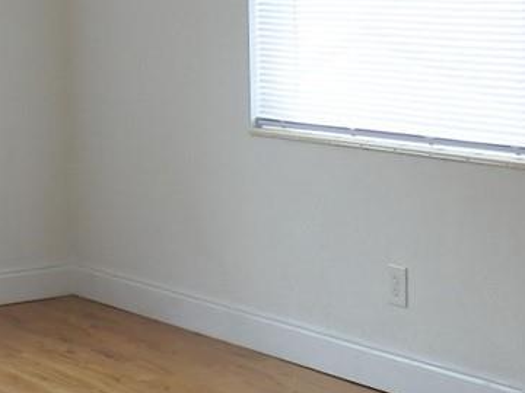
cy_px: 82
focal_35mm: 111
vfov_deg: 13.3
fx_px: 1683
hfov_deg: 17.2
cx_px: -50
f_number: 3
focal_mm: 4.5
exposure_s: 1/40
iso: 80
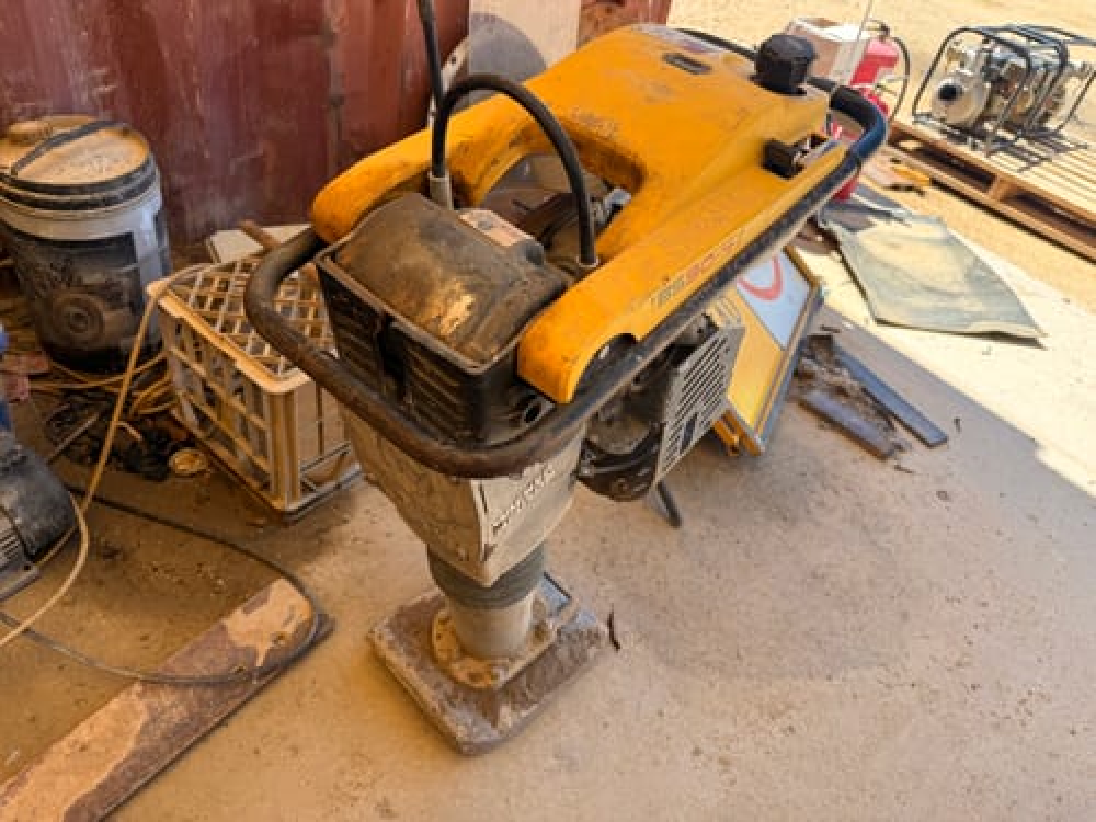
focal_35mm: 24
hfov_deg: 71.6
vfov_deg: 56.8
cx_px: 548
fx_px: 760
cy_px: 411
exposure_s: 1/909
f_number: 1.78
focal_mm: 6.76
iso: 100
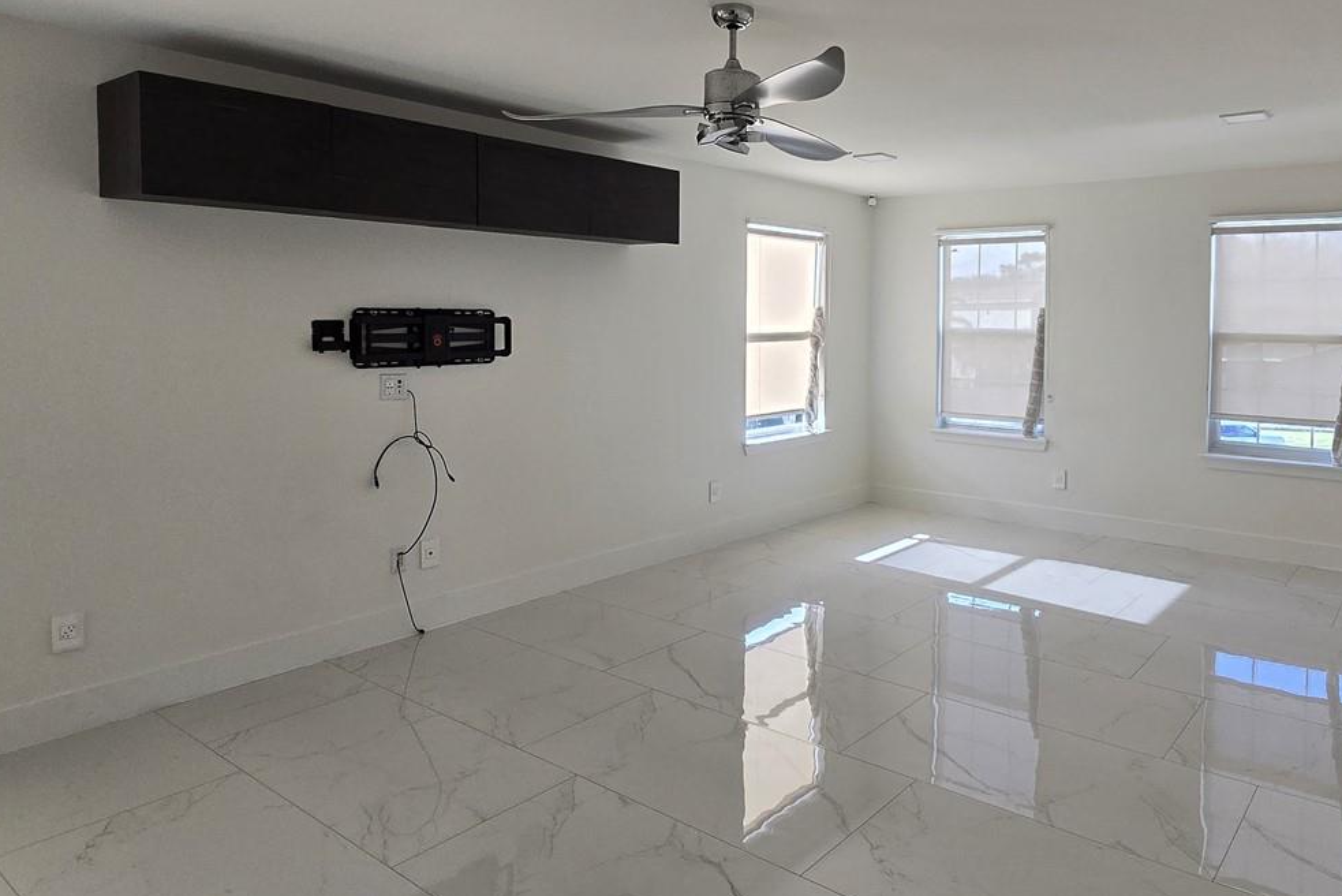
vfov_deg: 56.8
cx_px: 859
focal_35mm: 22
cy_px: 358
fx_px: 820
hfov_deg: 76.8
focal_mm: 2.2
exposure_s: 1/359
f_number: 2.2
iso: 200
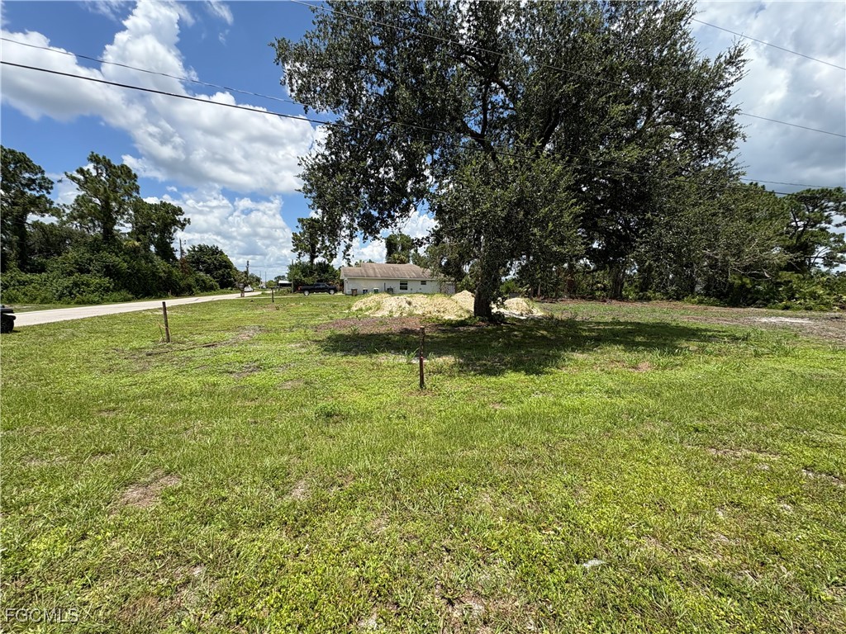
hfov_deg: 102.1
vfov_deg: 85.7
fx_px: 342
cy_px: 317
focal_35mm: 14
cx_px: 423
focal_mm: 2.22
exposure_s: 1/1709
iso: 50
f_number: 2.2
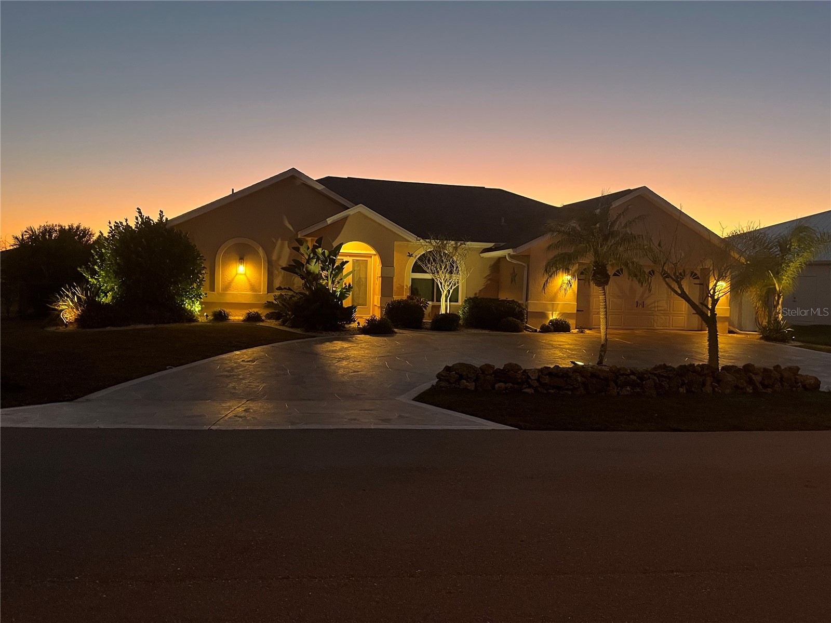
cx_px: 416
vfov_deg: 53.1
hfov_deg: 67.3
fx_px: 624
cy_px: 312
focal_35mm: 26
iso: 500
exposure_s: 1/40
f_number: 1.6
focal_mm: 5.1
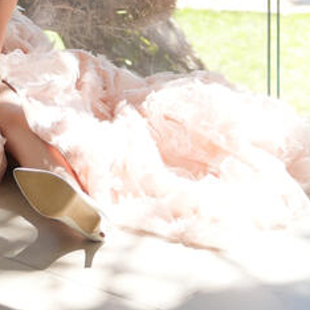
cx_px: -183
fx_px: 2168
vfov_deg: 7.8
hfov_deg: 8.0
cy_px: -335
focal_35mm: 214
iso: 125
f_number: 2.8
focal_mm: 49
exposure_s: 1/250
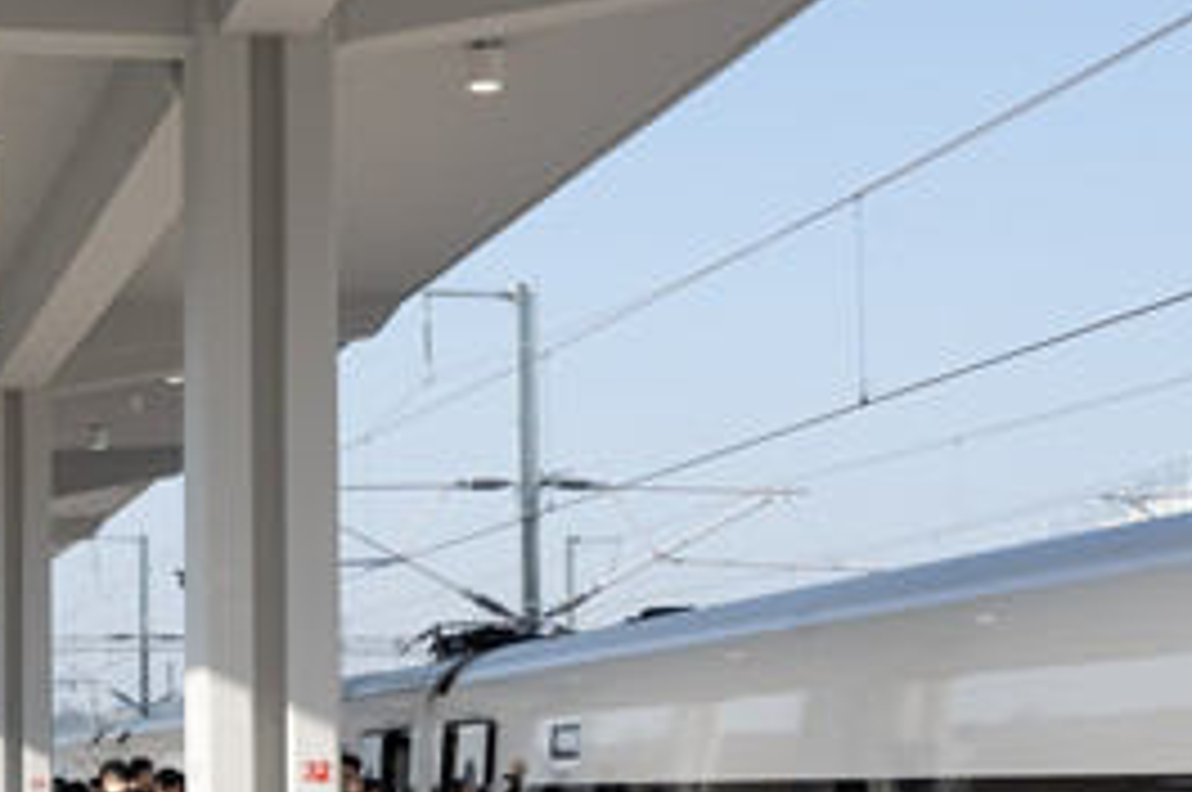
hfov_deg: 21.7
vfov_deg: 14.5
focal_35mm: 93
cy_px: 702
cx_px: 274
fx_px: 3076
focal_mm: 41
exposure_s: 1/250
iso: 200
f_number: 9
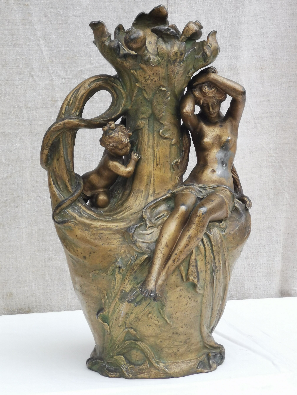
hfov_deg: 14.2
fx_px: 1190
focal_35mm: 104
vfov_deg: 18.9
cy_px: 198
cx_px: 148
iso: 50
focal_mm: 7.48
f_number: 2.4
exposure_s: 1/120
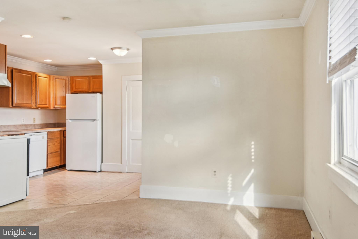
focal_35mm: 30
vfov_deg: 43.6
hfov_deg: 61.9
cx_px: 179
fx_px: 298
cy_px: 120
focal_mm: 30
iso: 400
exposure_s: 1/50
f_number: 8
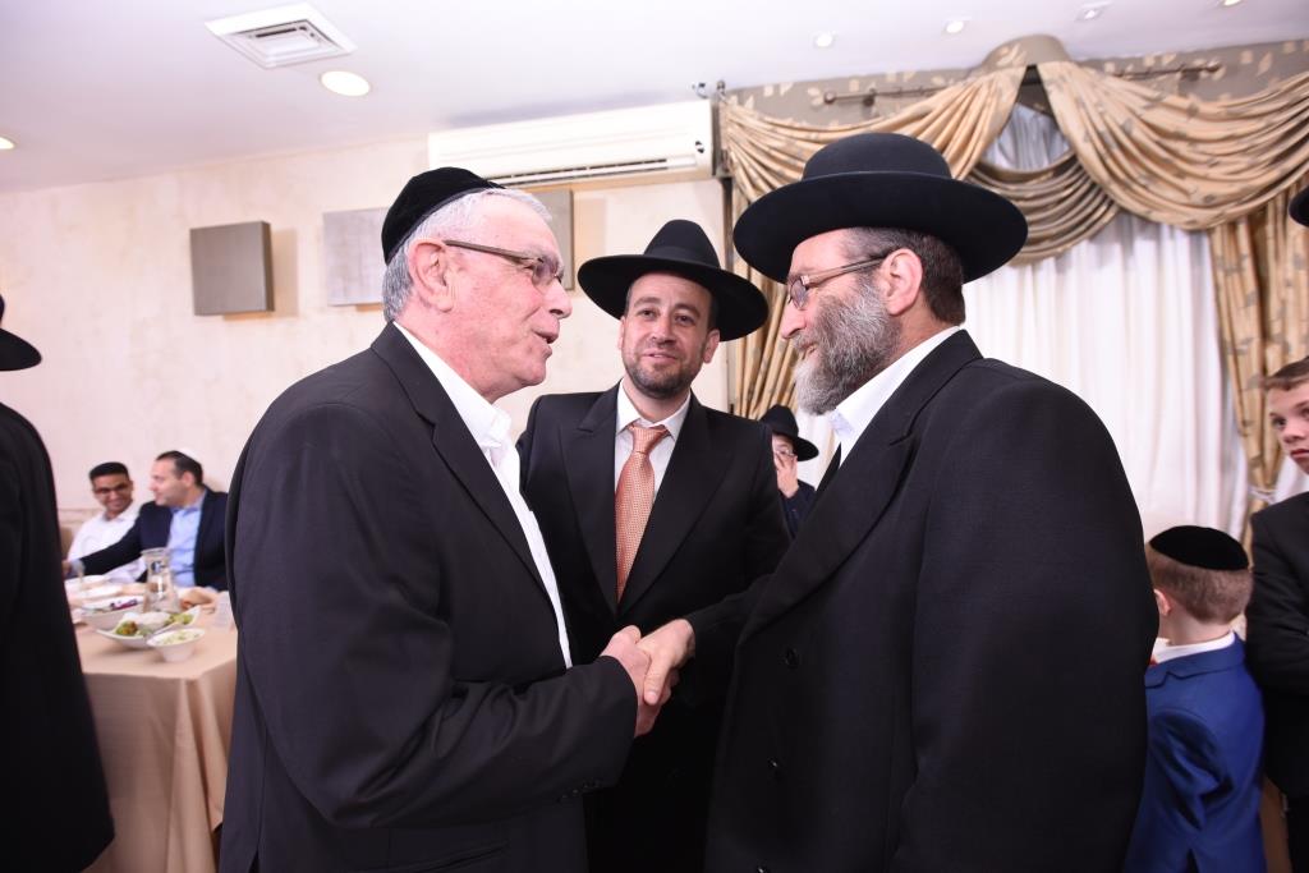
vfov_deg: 70.5
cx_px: 654
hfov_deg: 93.3
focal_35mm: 17
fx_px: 618
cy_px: 436
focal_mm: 17
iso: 400
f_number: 5
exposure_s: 1/100
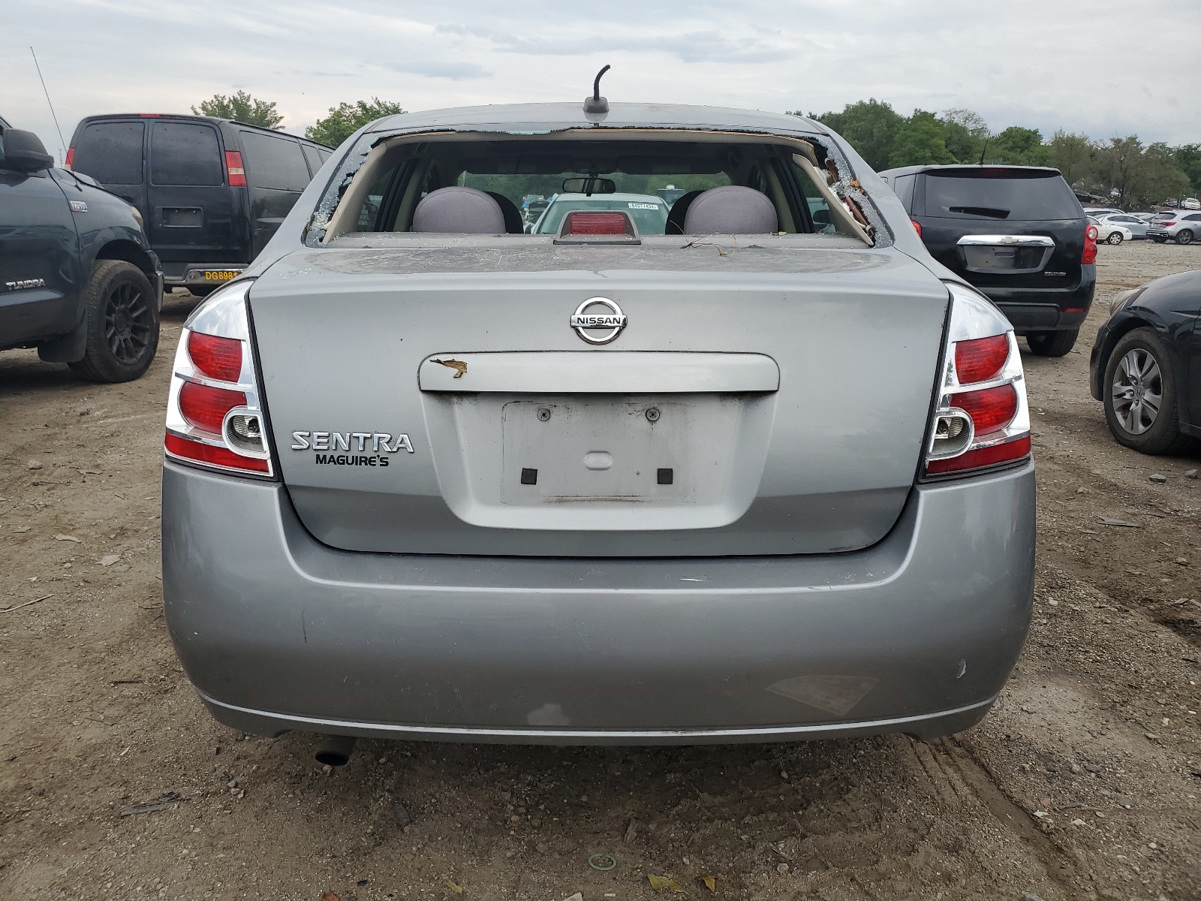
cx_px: 600
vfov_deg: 53.1
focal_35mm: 26
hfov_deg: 67.3
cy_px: 450
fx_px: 902
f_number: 1.5
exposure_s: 1/2500
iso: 50
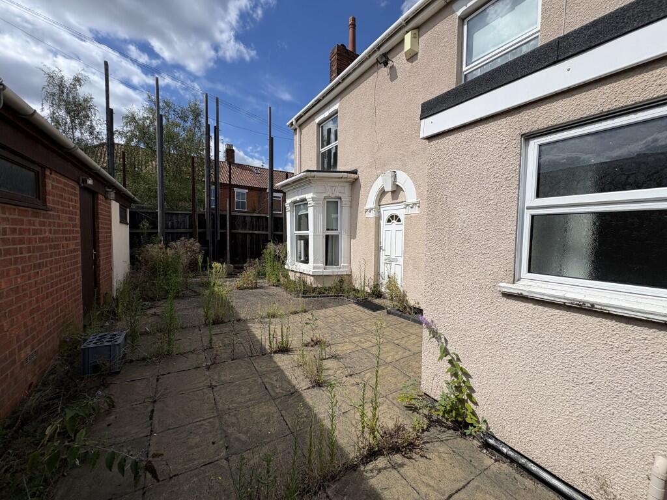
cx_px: 334
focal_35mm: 14
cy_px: 250
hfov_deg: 102.1
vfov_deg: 85.7
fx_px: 270
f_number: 2.2
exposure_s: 1/3247
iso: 50
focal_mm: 2.22
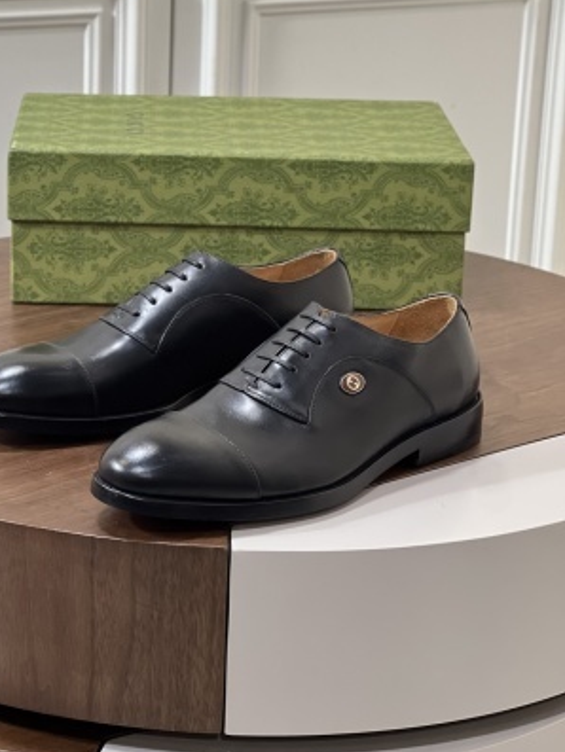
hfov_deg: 15.2
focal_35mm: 97
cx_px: 211
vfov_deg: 20.2
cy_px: 297
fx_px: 2110
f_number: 2.8
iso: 200
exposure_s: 1/33
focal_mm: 9
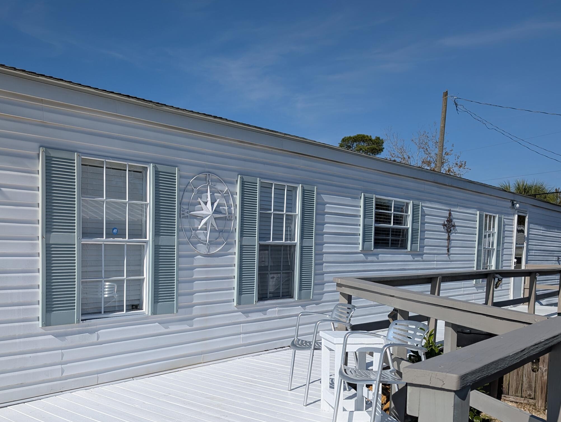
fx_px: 584
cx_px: 182
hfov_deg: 50.3
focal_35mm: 36
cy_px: 288
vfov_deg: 39.2
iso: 26
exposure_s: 1/2688
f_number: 1.68
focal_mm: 6.9
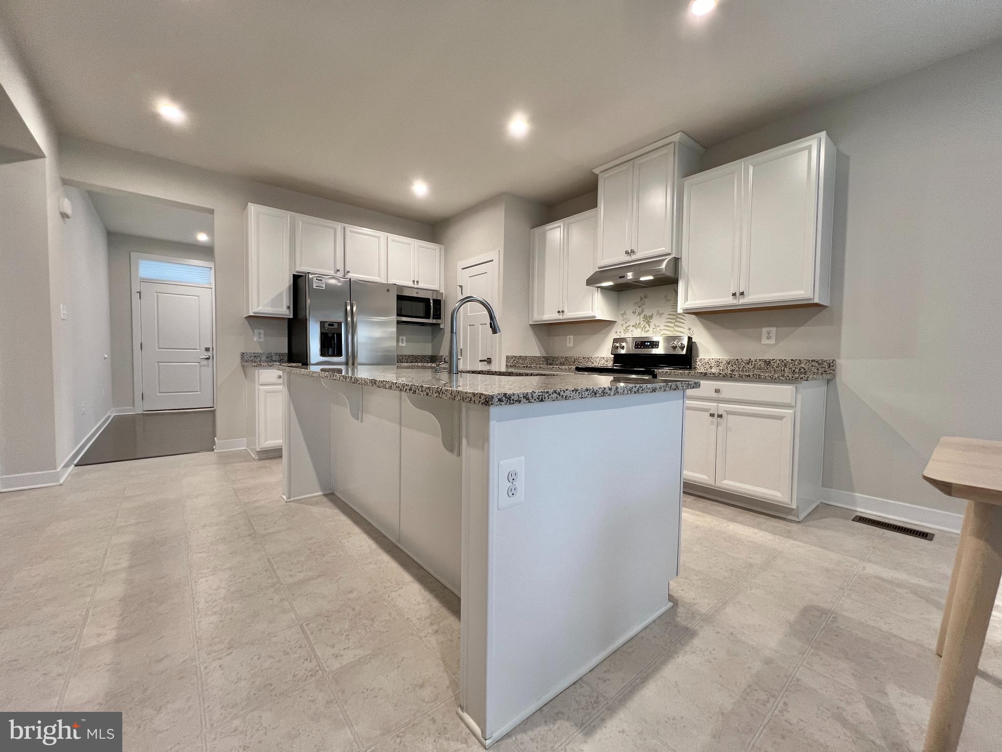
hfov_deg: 106.2
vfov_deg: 89.9
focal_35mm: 13
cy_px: 376
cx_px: 501
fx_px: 376
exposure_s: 1/60
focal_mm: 1.57
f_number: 1.8
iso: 125
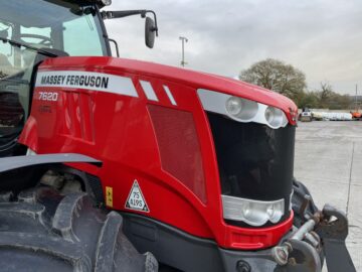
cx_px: 181
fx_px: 303
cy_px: 136
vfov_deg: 48.2
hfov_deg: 61.7
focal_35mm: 29
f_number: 1.8
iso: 32
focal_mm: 3
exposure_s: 1/122
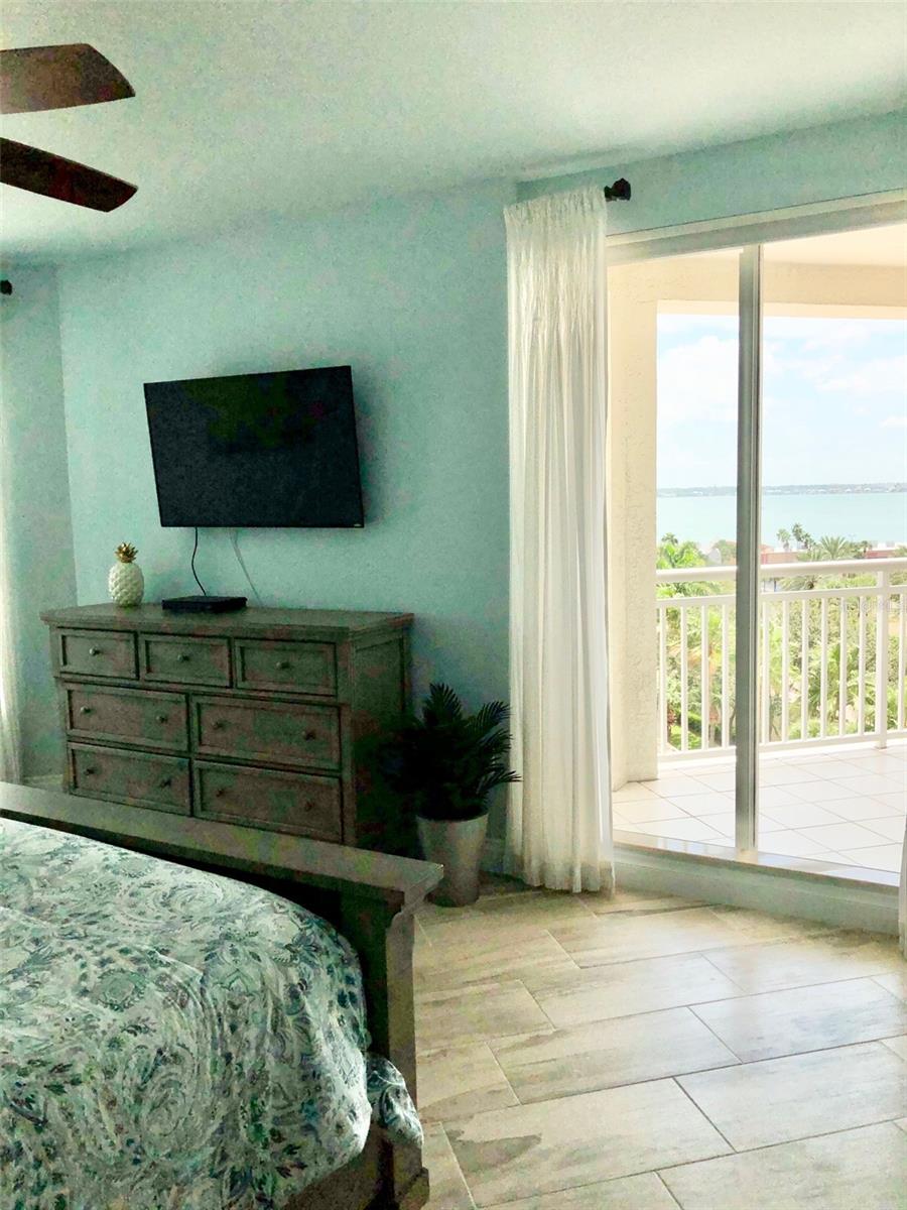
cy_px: 605
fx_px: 978
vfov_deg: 63.4
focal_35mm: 28
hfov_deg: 49.7
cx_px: 454
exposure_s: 1/1869
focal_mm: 3.99
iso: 20
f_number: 1.8
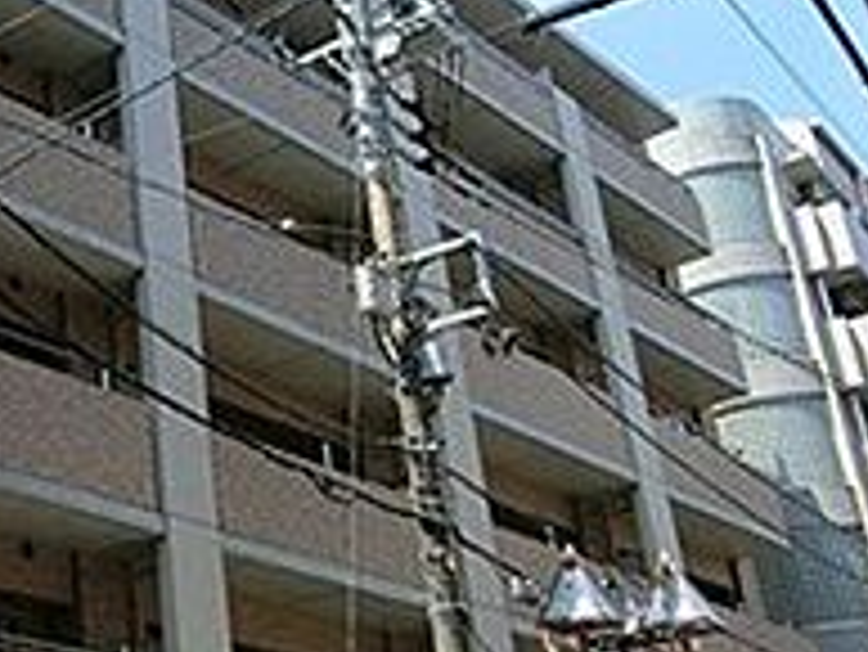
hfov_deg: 28.4
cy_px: 297
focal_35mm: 63
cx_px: -40
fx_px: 1581
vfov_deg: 23.3
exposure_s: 1/1000
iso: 80
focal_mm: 4.06
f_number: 2.7
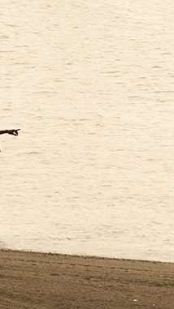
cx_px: 80
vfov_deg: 4.5
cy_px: 156
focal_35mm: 479
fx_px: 3933
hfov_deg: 2.5
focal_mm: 300
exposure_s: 1/1500
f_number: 9.5
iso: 400
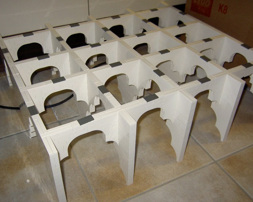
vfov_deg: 41.2
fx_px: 270
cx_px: 117
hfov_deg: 50.2
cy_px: 100
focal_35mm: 36
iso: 100
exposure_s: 1/60
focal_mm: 5.6
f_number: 2.8
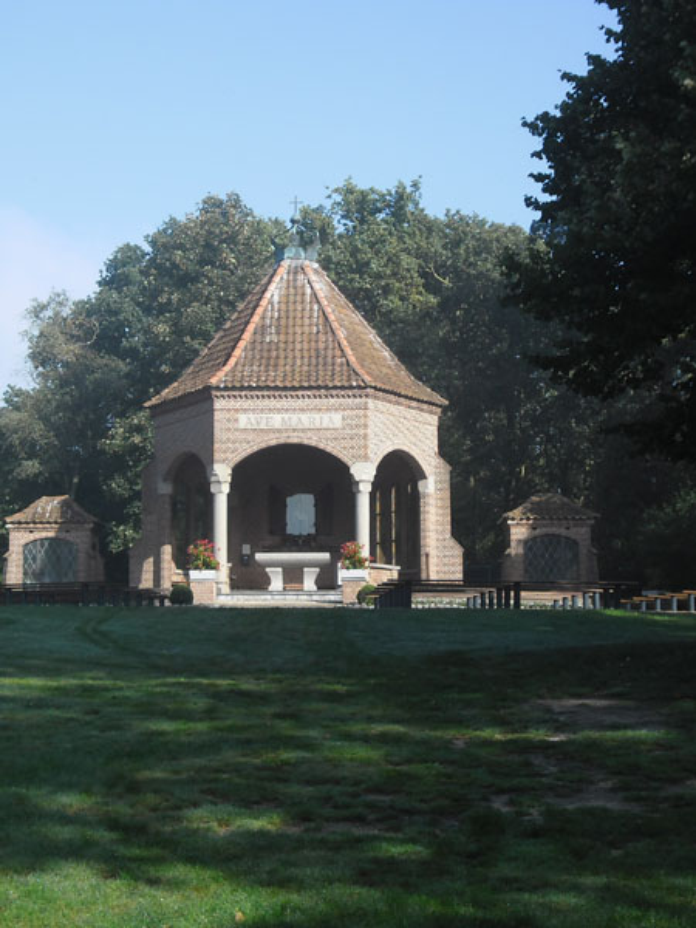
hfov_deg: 28.0
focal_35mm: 52
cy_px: 464
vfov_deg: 36.8
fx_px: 1394
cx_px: 348
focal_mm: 9.3
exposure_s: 1/206
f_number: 5
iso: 80
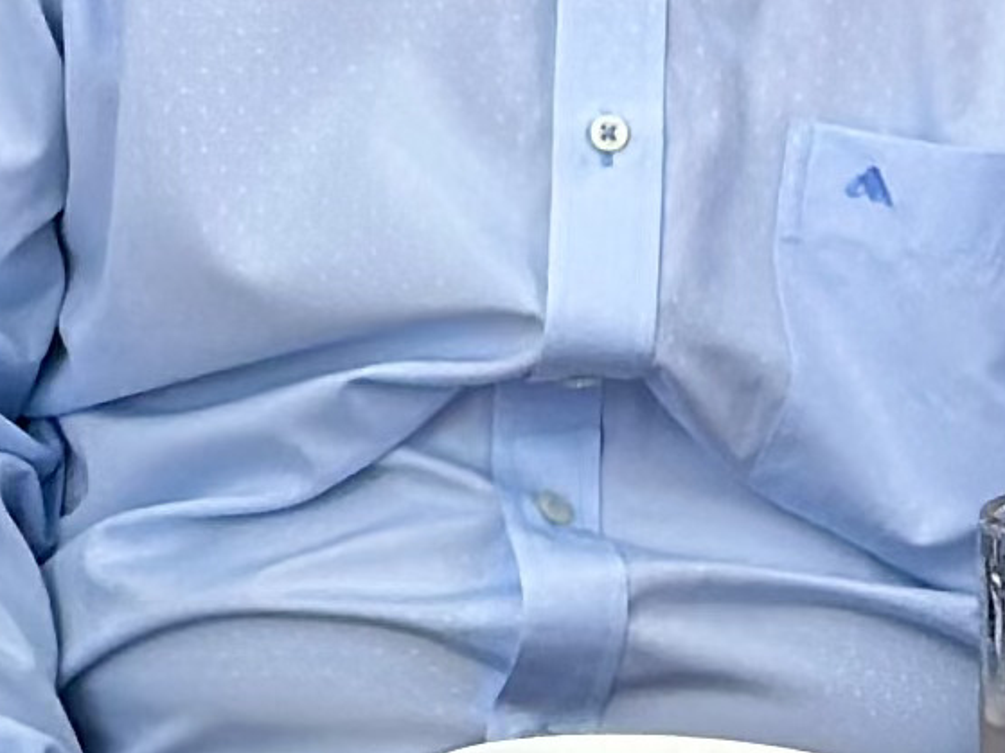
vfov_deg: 5.3
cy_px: -924
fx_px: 7982
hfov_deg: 7.0
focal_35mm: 275
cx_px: -775
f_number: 1.78
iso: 80
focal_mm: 6.86
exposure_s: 1/50
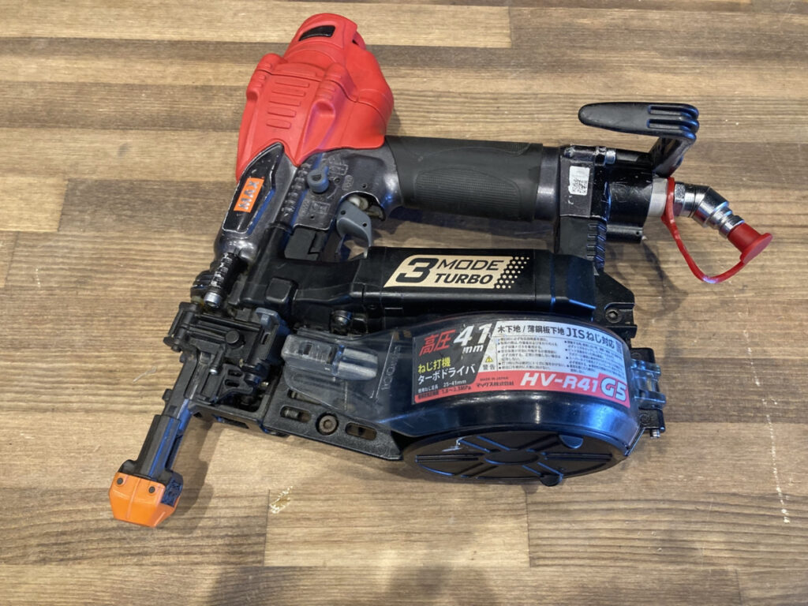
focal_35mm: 28
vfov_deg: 49.7
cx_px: 404
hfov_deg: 63.4
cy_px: 303
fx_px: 654
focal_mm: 3.99
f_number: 1.8
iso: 200
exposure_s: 1/50
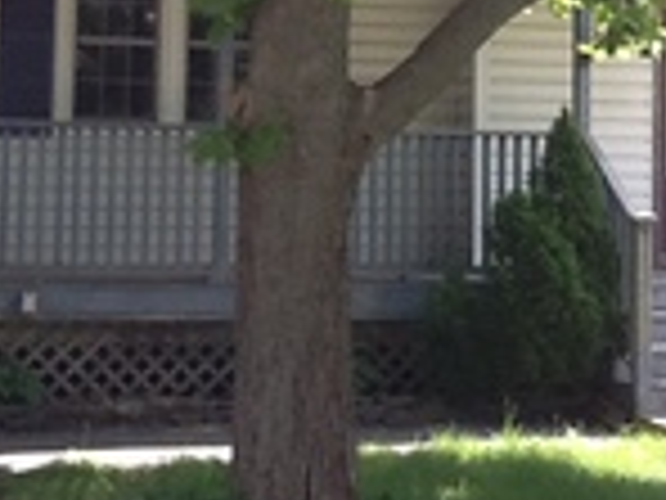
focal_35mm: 75
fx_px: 1443
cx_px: 446
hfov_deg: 25.8
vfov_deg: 19.3
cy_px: 63
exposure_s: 1/175
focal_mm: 2.03
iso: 64
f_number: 2.4
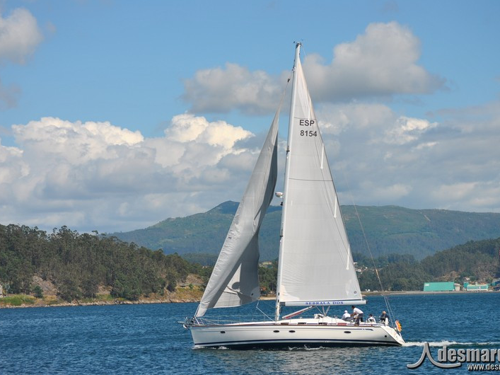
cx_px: 263
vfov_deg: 12.1
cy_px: 188
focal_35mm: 123
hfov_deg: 16.1
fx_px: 1770
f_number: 6.3
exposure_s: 1/640
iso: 100
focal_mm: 75
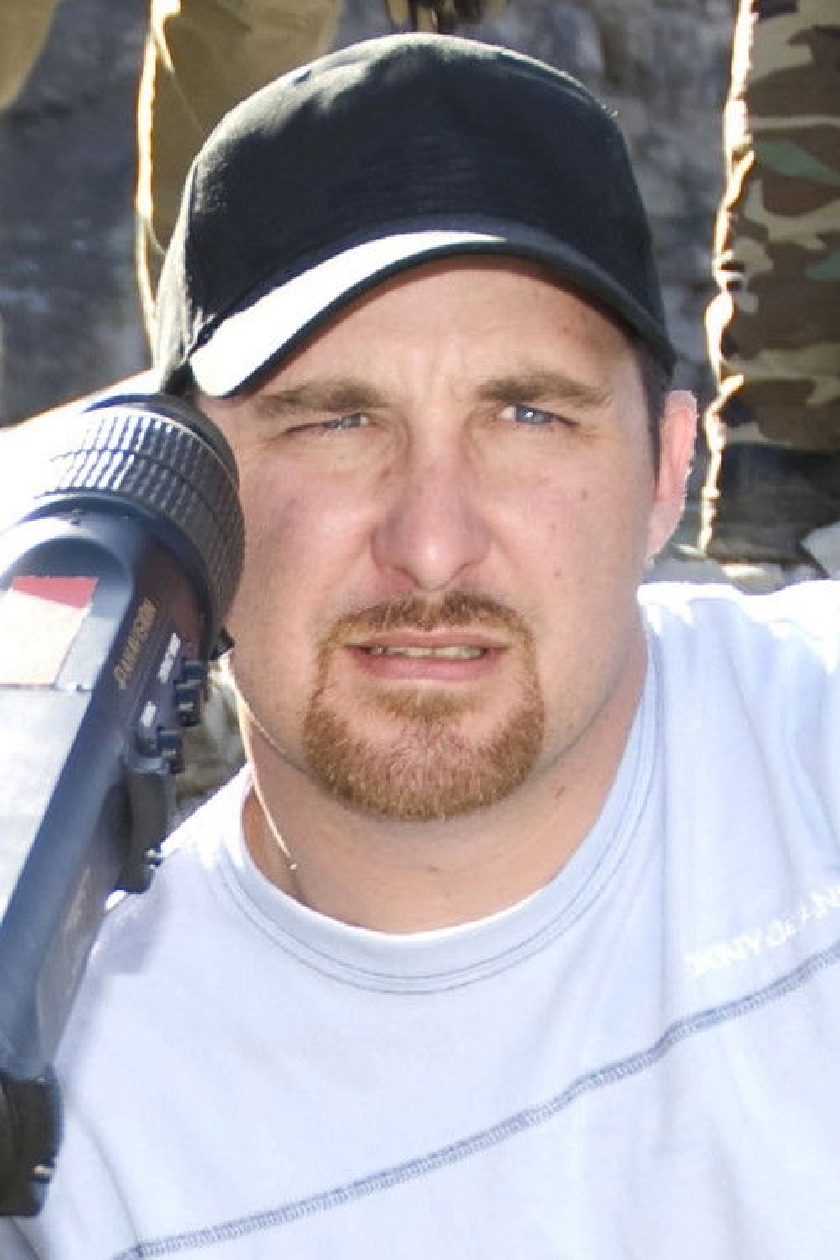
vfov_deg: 53.1
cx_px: 420
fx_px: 1260
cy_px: 630
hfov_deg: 36.9
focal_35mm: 36
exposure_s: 1/125
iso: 100
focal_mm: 24
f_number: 3.8
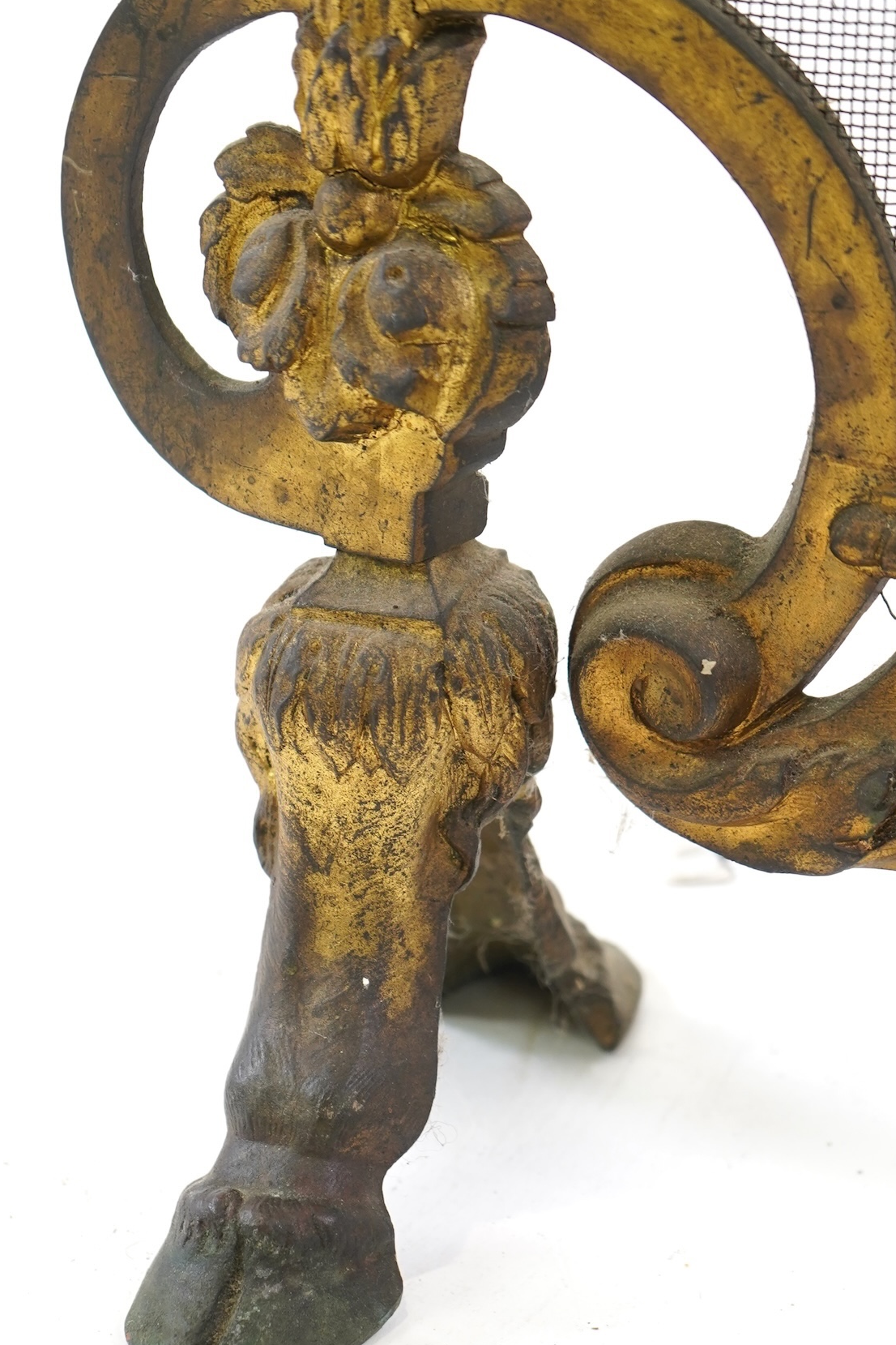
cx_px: 327
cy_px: 891
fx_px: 3173
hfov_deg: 16.1
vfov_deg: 23.8
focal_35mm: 85
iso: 640
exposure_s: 1/60
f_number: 5
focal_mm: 47
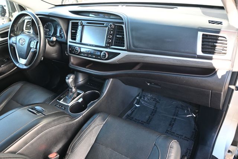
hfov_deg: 66.0
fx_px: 183
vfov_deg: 46.7
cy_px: 80
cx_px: 119
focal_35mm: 28
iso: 720
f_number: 3.8
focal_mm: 18.5
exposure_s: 1/125
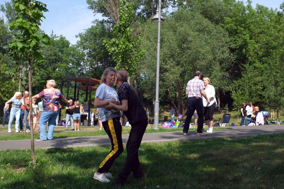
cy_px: 94
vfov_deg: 47.9
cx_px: 142
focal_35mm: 27
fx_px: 213
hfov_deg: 67.4
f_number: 8
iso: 160
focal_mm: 18
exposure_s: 1/300
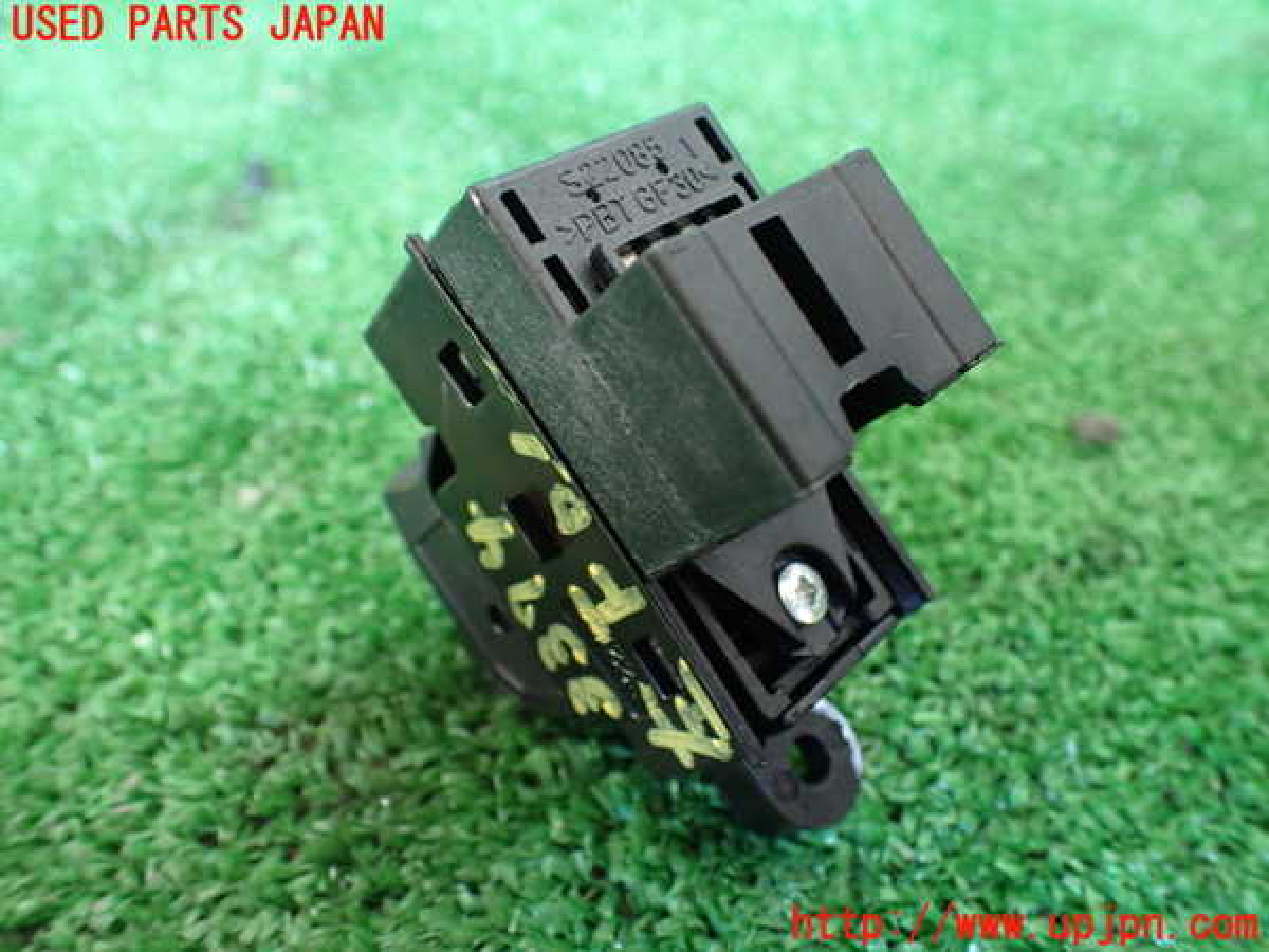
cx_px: 634
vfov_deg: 46.8
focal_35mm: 30
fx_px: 1100
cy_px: 476
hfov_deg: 60.0
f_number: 2.3
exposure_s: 1/50
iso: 800
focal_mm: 5.4
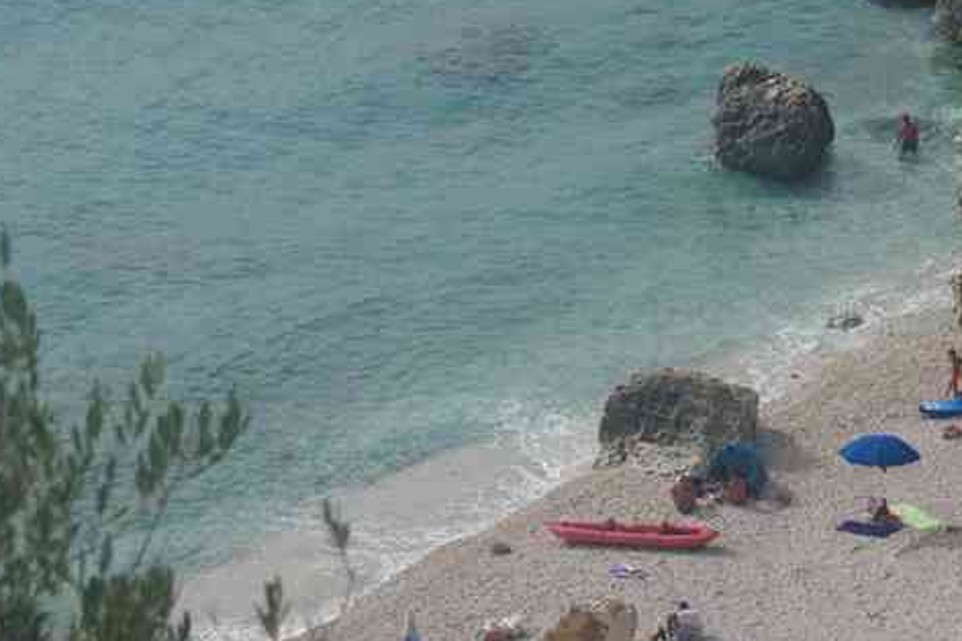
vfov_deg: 7.8
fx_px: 4678
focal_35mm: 175
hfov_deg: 11.7
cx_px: 861
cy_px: 590
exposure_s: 1/125
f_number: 11
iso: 200
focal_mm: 55
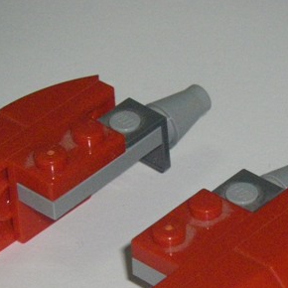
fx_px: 2701
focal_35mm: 287
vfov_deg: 6.1
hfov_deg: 6.1
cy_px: 221
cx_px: 187
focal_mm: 24.2
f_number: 8.6
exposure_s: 1/125
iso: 800
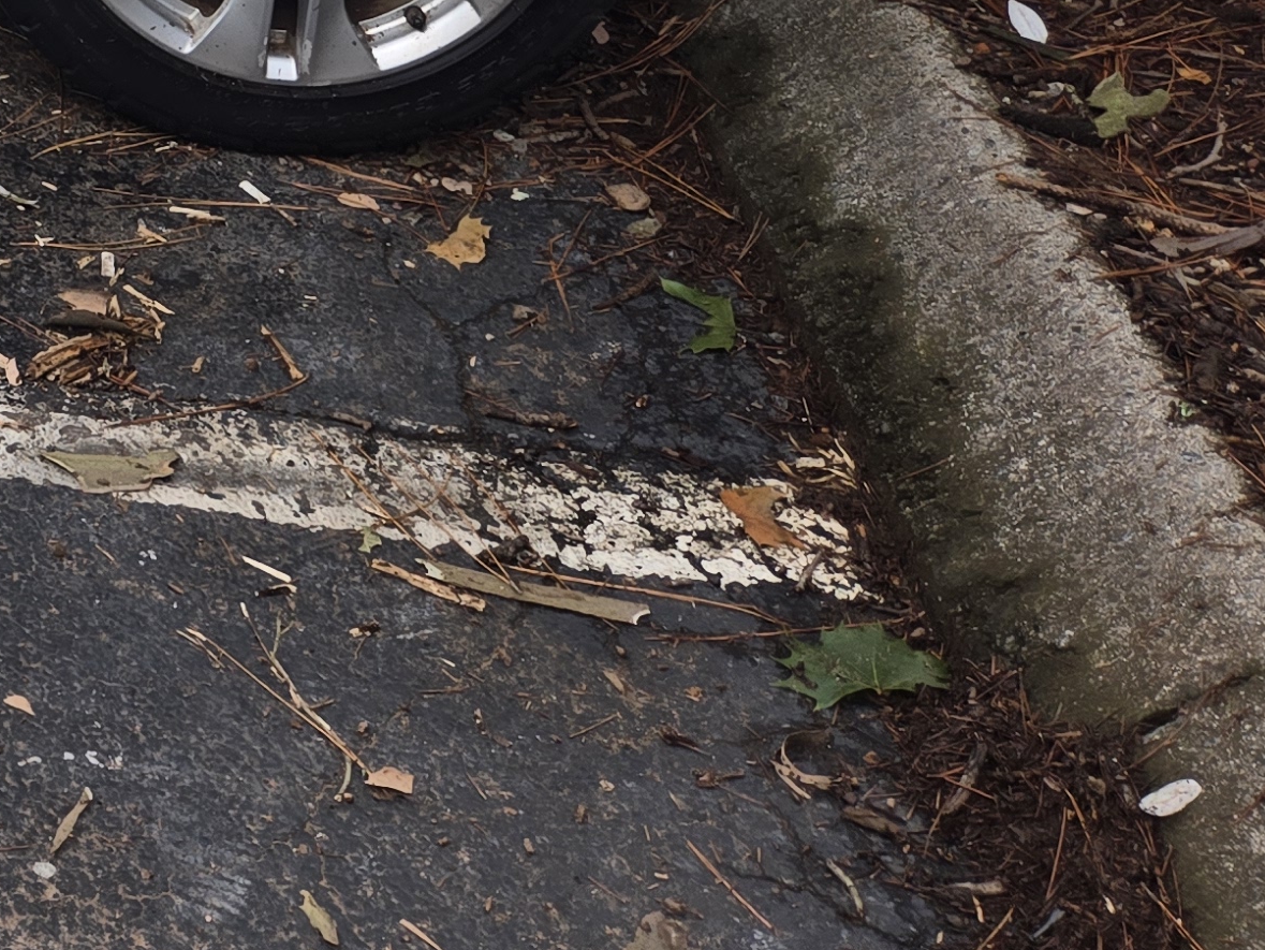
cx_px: -649
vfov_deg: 16.6
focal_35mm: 78
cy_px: -614
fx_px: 2851
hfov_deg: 21.0
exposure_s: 1/180
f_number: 1.8
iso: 32
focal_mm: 5.4
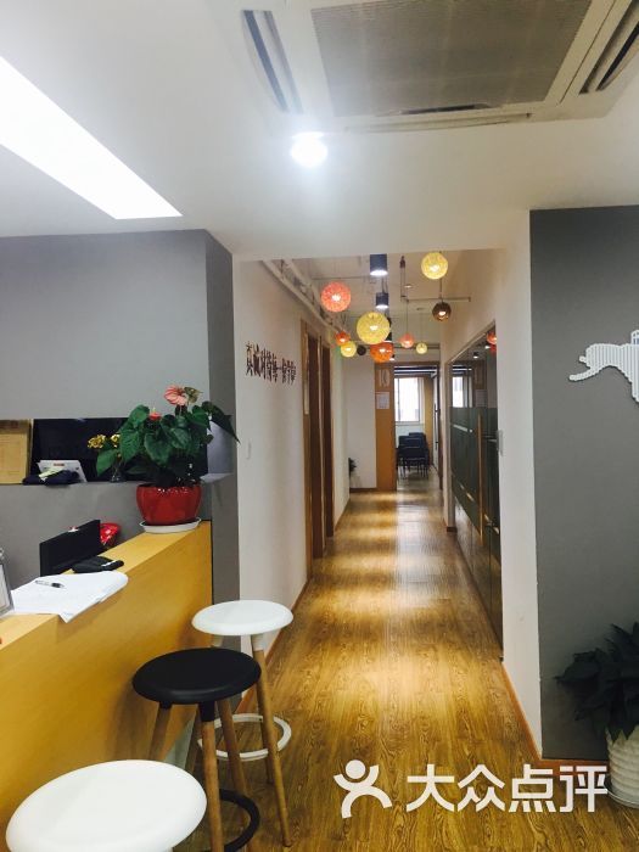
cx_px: 320
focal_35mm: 29
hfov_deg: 48.2
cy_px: 426
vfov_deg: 61.7
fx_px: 714
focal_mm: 4.15
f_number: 2.2
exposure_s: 1/33
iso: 50
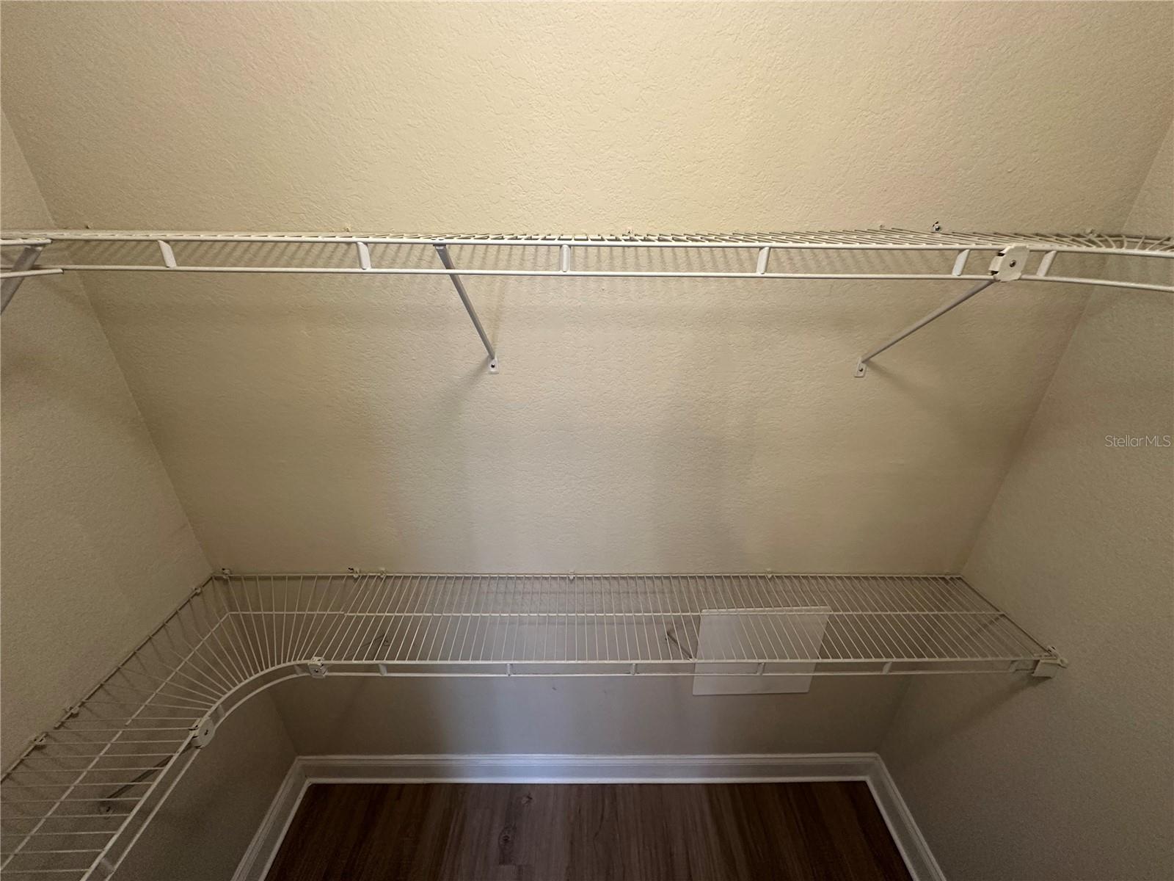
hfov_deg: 102.1
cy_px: 440
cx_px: 587
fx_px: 475
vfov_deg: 85.7
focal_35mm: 14
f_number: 2.2
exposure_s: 1/60
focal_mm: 2.22
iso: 250
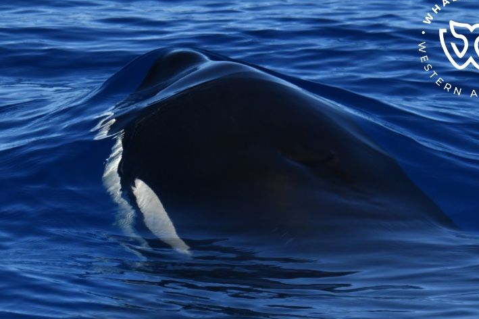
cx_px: 259
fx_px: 5705
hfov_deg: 4.8
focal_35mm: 429
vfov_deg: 3.2
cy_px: 165
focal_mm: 380
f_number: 6
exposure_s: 1/8000
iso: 1100
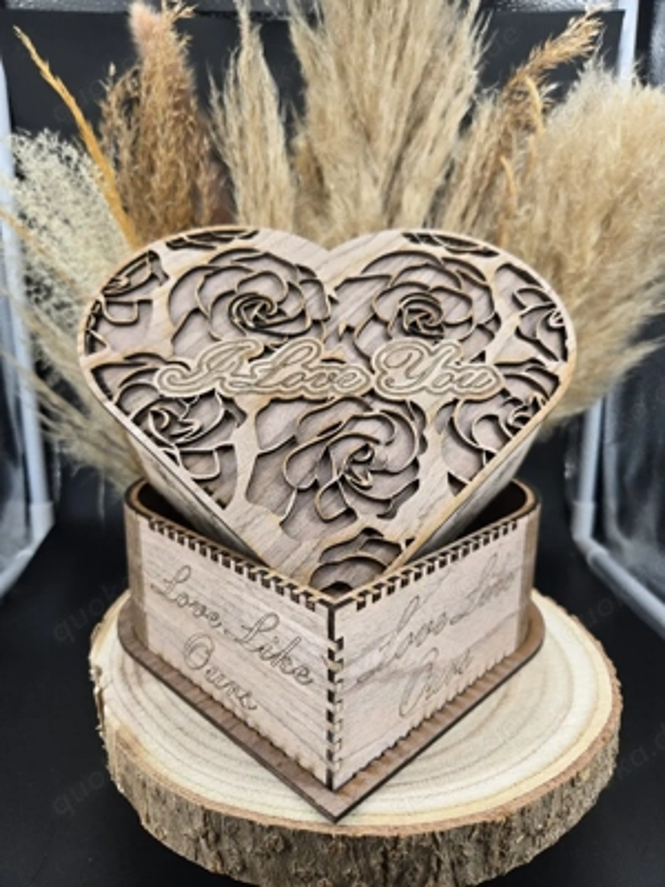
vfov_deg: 73.9
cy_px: 444
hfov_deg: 58.9
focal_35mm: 23
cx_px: 332
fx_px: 589
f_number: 1.8
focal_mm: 5.4
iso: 80
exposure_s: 1/1429
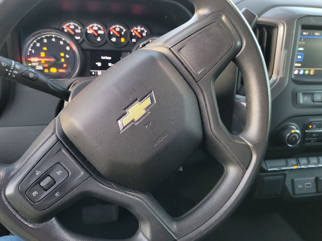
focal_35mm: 29
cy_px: 114
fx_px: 270
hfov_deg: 61.5
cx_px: 141
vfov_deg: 48.2
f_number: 1.8
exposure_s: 1/59
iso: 767
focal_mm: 6.7
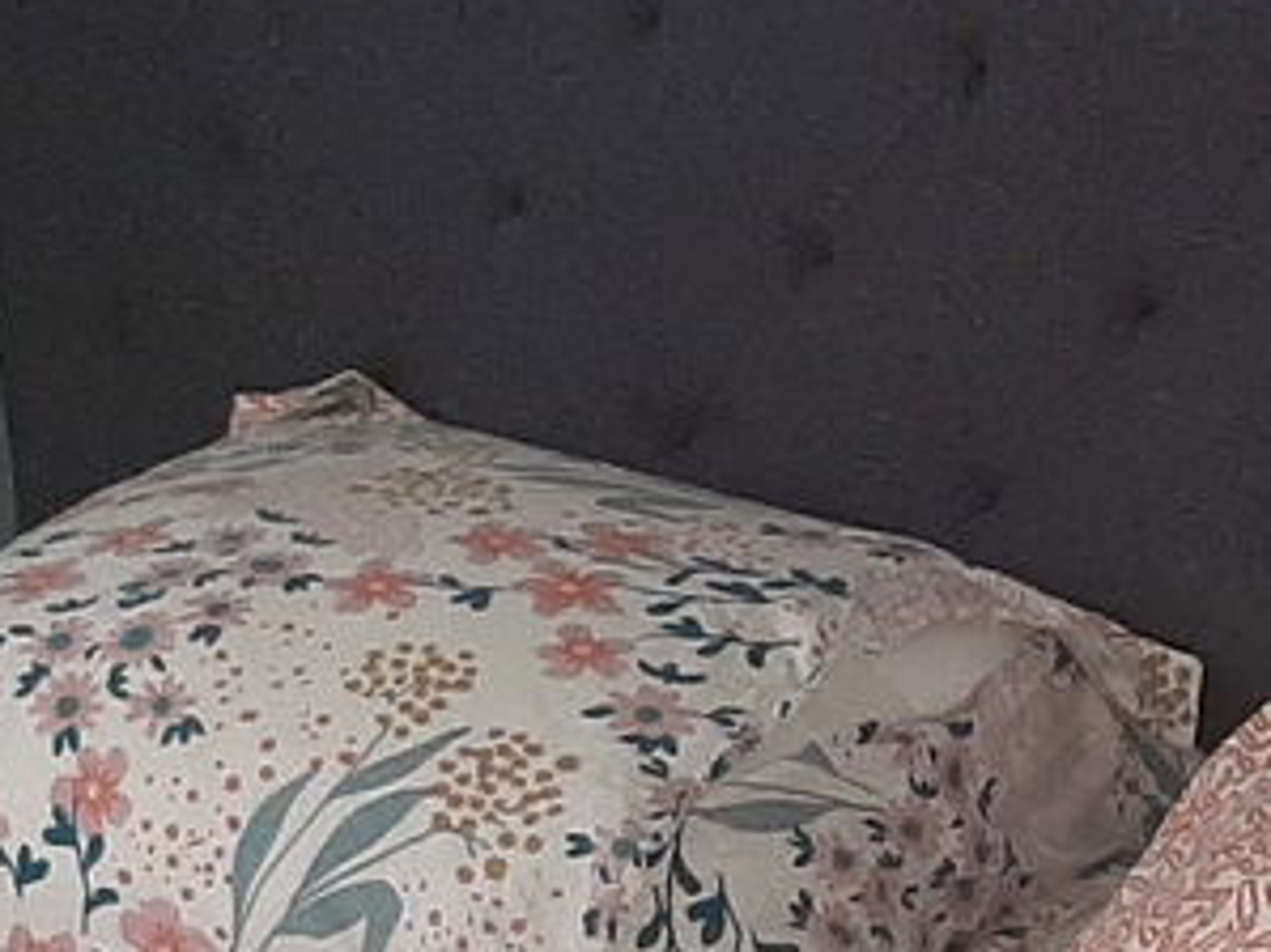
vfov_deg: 10.6
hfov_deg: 13.9
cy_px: 897
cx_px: 1343
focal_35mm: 139
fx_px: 5102
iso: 250
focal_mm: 3.93
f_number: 1.7
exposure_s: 1/50
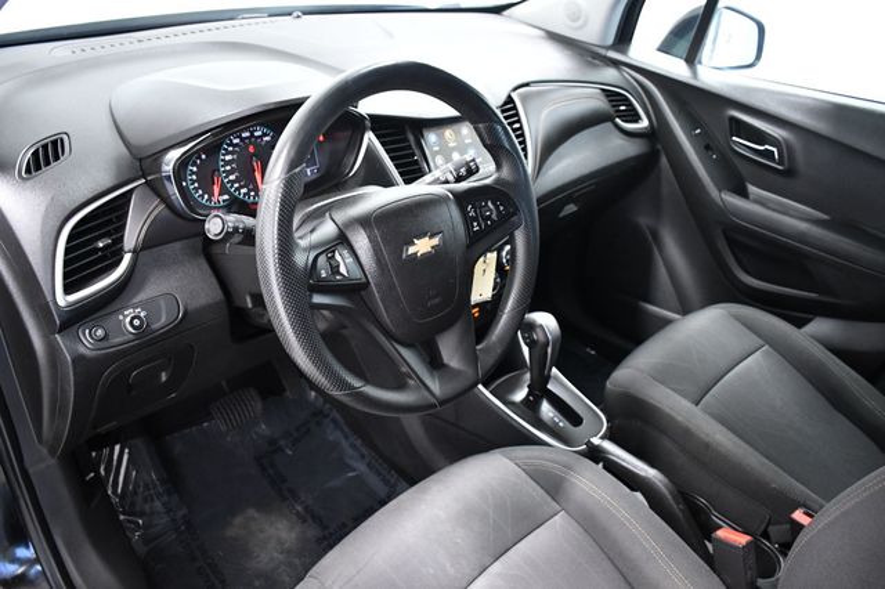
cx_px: 442
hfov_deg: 67.4
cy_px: 294
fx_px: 663
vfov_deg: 47.9
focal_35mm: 27
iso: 2500
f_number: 4
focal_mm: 18
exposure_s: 1/60
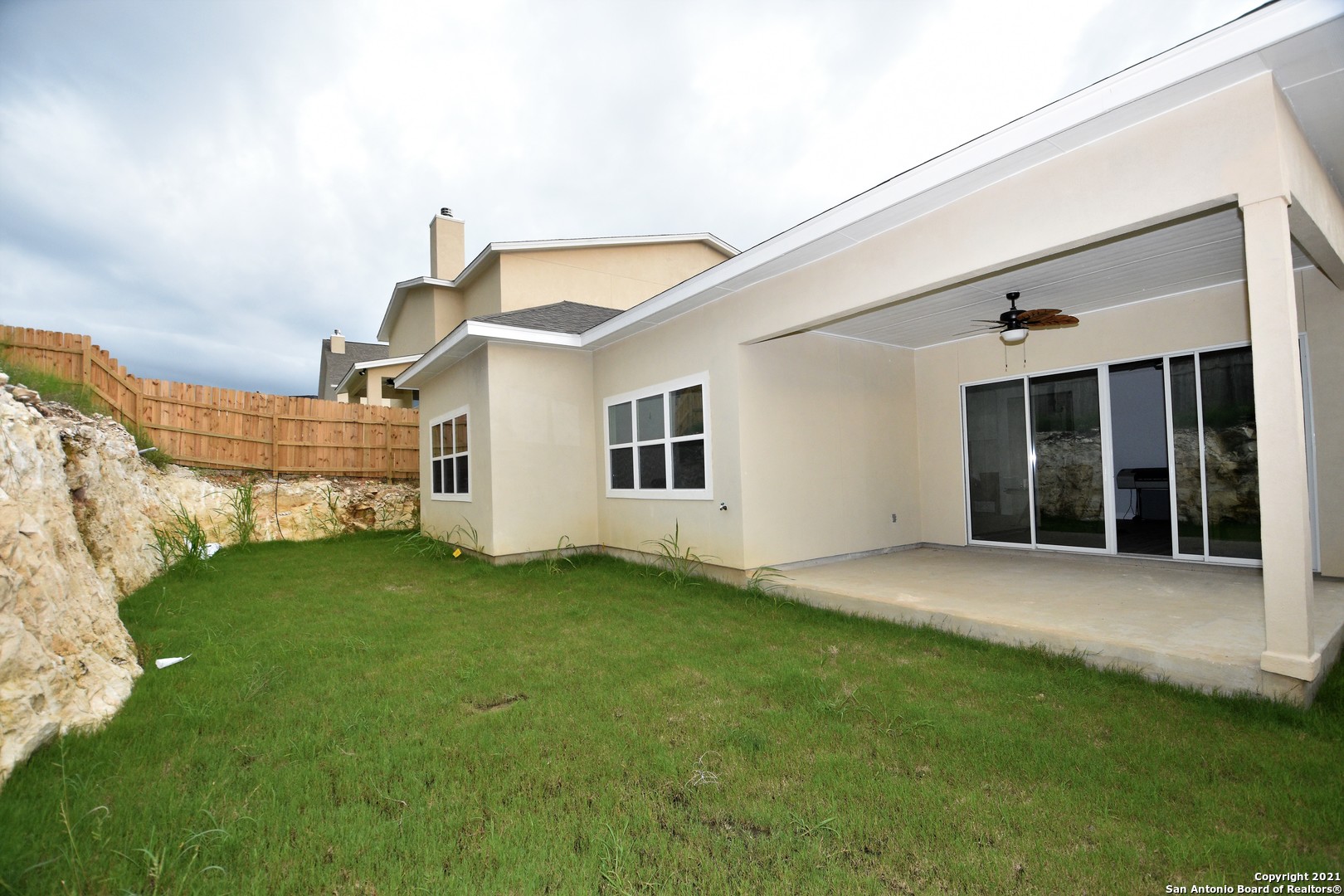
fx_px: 560
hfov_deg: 100.4
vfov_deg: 77.3
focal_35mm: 15
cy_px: 448
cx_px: 672
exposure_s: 1/200
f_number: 5
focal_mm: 10
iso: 800
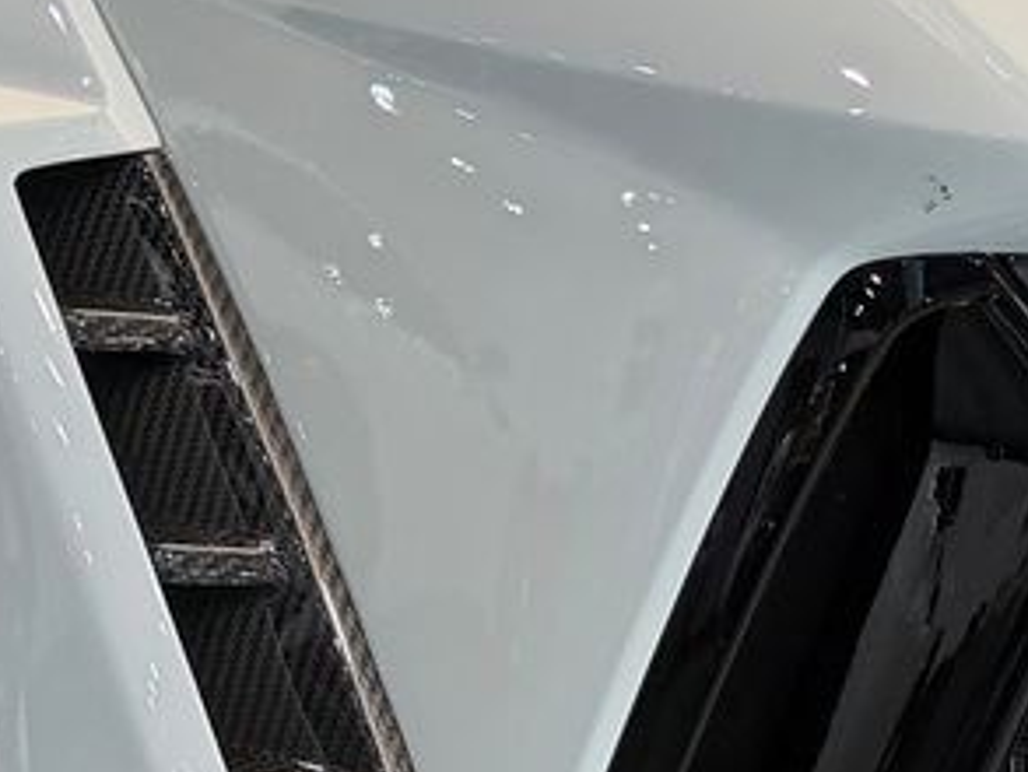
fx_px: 3892
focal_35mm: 131
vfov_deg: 11.3
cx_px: 1210
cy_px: 663
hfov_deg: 14.6
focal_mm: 6.76
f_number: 1.78
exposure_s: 1/51
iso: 160
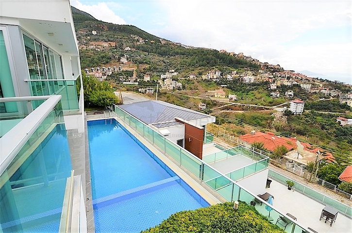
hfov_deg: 90.1
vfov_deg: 67.1
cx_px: 176
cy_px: 116
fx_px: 176
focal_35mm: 18
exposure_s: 1/250
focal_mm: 12
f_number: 8
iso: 100
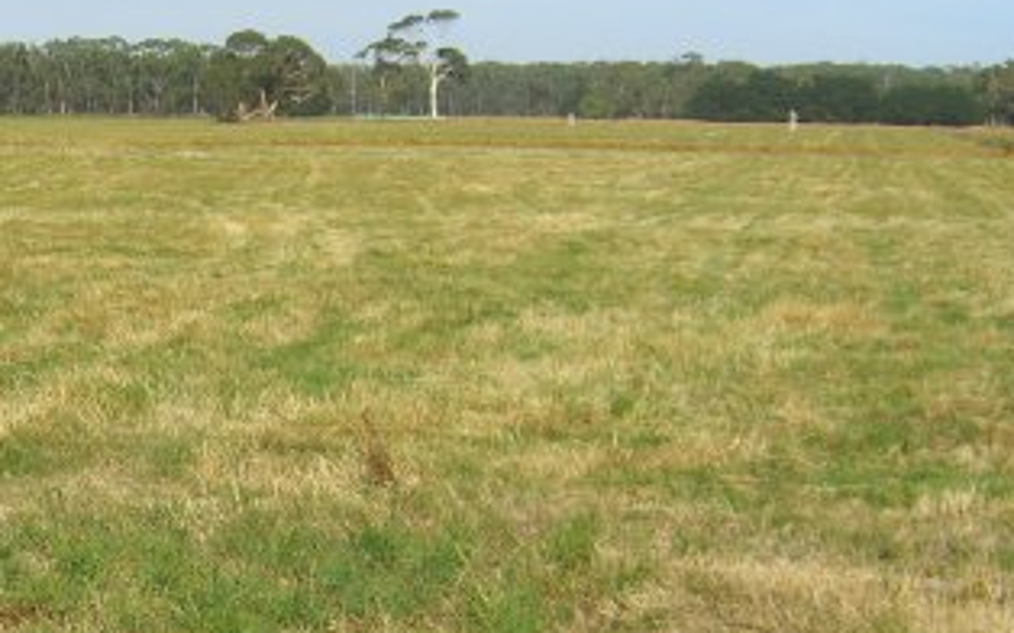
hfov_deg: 24.3
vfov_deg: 15.8
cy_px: 526
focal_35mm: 82
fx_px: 2265
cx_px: 52
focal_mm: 7.9
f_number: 8
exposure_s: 1/200
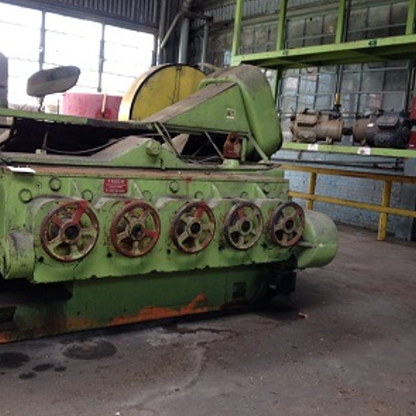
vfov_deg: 40.0
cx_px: 179
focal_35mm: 42
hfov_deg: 39.9
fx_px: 571
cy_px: 206
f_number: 2.4
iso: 64
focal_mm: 4.28
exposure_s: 1/20
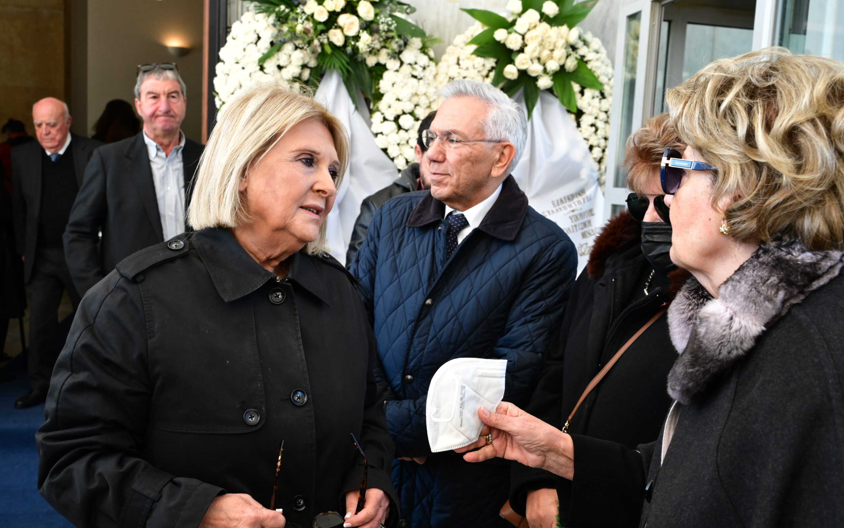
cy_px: 283
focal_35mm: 37
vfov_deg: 34.4
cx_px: 422
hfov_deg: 52.7
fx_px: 851
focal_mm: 36
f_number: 8
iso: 2500
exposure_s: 1/320
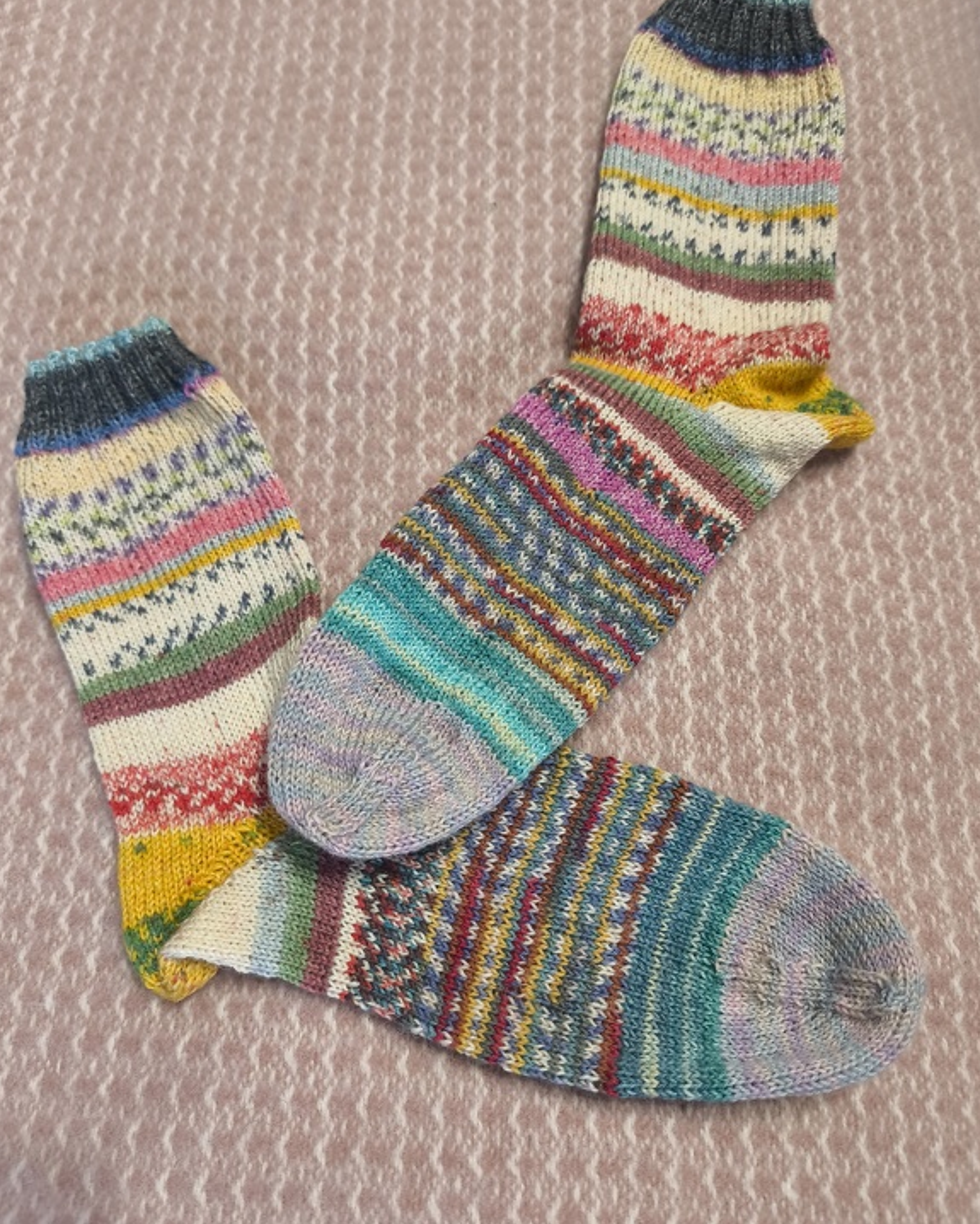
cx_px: 491
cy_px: 607
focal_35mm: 25
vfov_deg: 68.1
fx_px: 906
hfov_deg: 56.8
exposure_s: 1/50
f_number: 1.6
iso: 640
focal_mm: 6.57
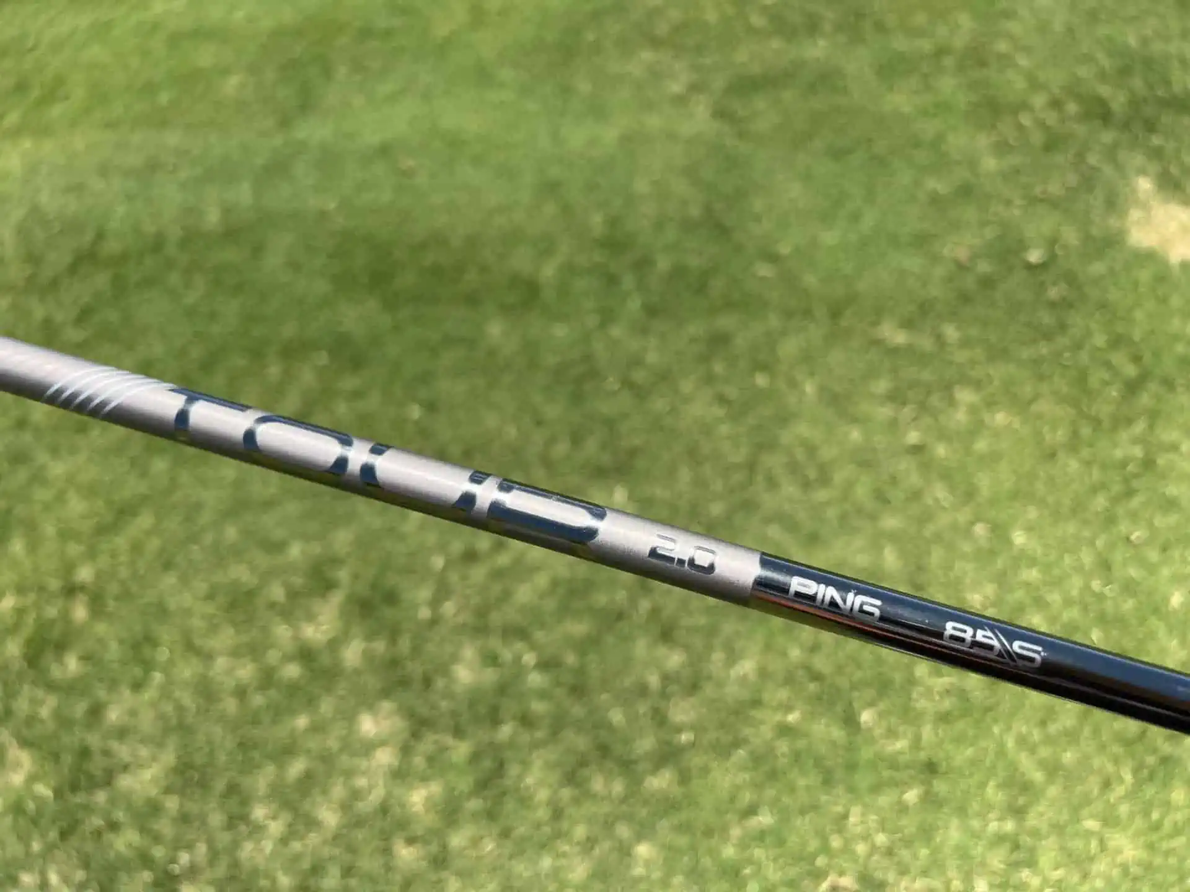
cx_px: 595
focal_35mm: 26
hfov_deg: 67.3
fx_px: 894
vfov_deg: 53.1
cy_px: 446
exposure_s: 1/2915
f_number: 1.5
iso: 50
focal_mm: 5.7
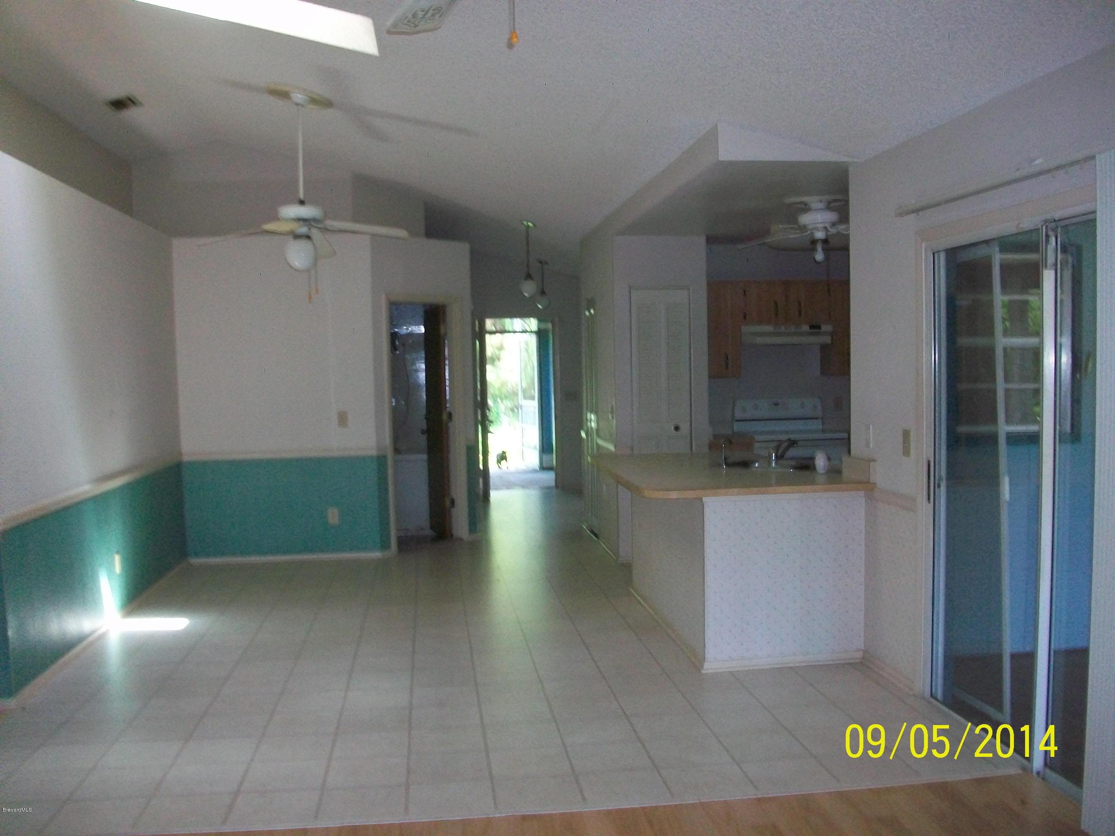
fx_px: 1031
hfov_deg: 56.8
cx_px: 558
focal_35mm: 32
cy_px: 418
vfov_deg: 44.2
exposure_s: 1/60
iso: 160
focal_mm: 5.7
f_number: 2.8
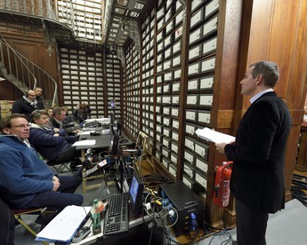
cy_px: 122
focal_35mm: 16
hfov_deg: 93.1
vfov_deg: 80.4
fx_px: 145
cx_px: 154
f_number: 6.3
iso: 1600
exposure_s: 1/5
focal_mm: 14
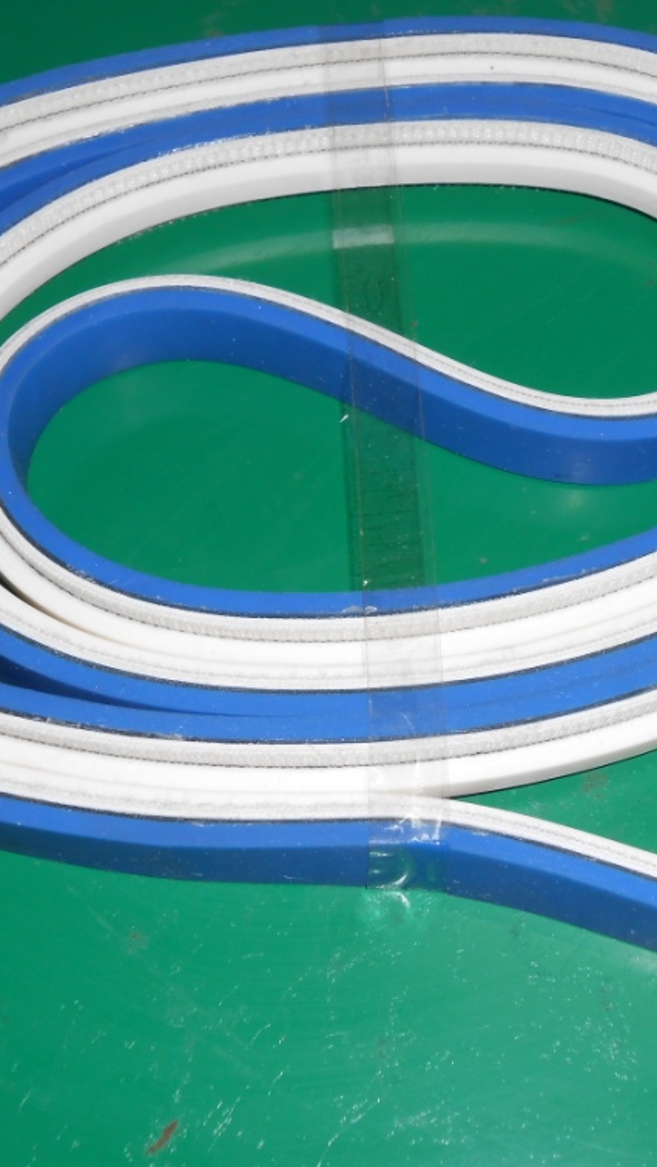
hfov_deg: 21.4
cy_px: 581
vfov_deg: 37.2
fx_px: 1734
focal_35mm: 56
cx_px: 404
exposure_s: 1/30
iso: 80
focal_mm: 6.8
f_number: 4.2
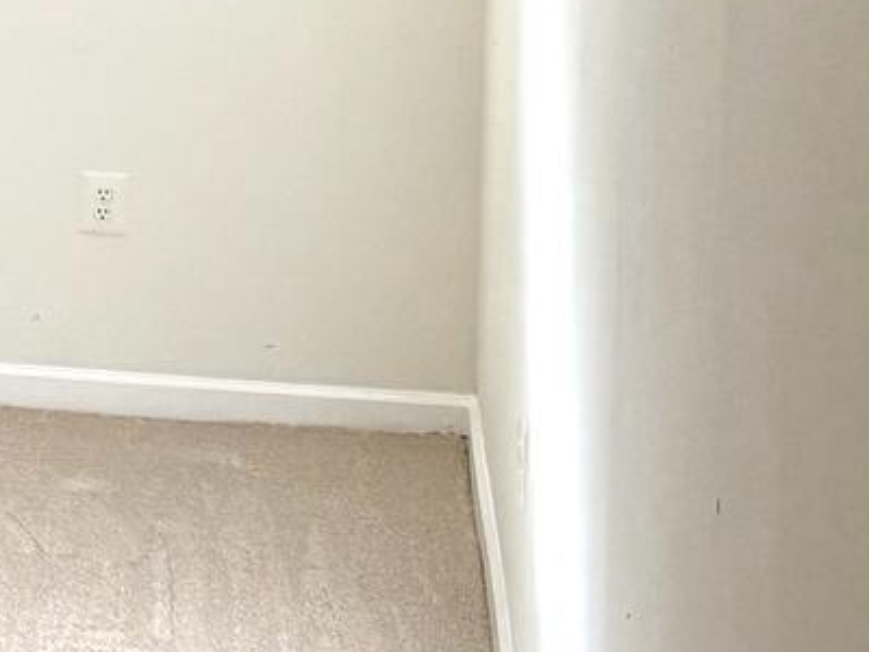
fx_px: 3088
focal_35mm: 123
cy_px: -24
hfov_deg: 13.3
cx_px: -971
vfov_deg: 11.9
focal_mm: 6.76
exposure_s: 1/120
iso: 320
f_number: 1.78
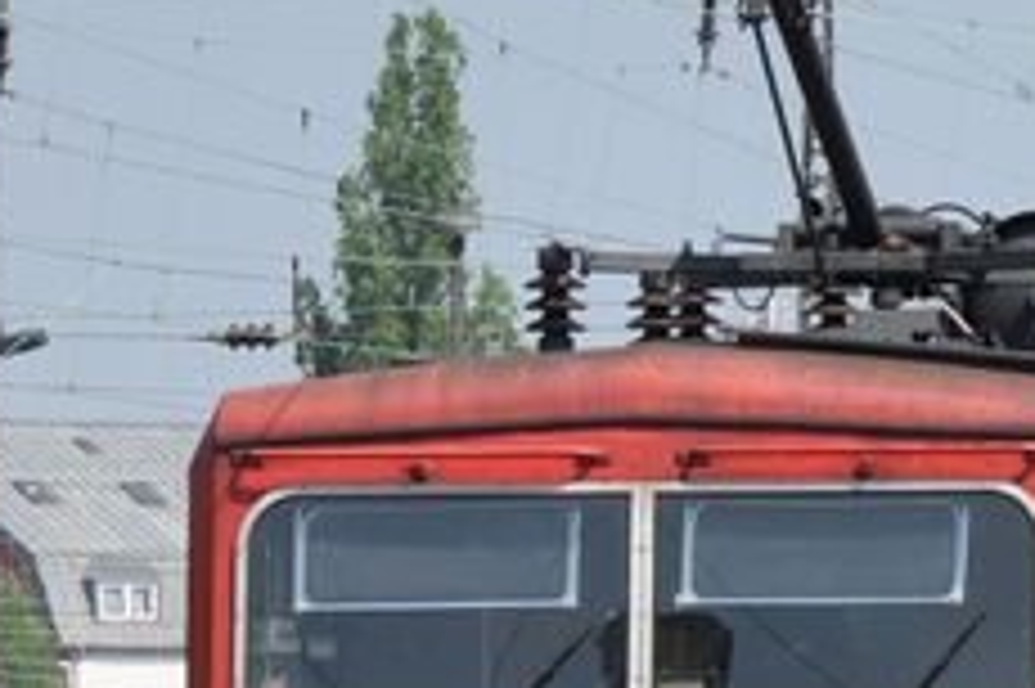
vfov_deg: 2.4
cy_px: 764
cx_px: 1310
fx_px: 16324
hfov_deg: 3.6
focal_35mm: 568
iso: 200
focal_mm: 85
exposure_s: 1/500
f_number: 9
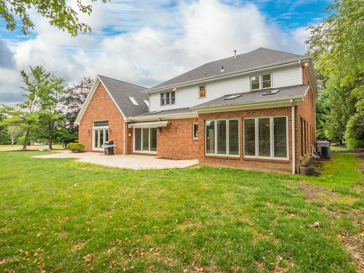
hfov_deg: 90.9
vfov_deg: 74.7
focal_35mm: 17
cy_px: 136
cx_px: 194
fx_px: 179
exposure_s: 1/400
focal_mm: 10
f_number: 6.3
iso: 100
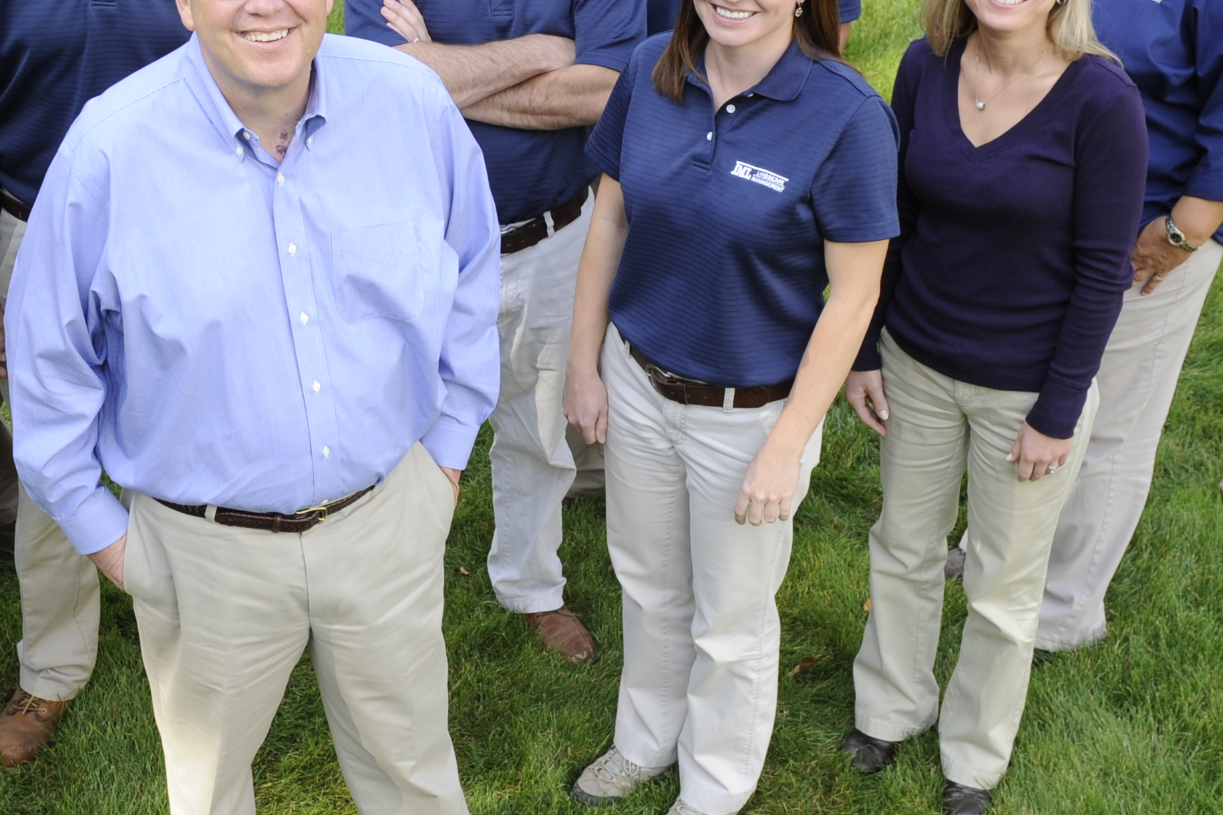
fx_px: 2446
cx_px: 293
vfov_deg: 18.9
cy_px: 314
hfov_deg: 27.6
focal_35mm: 72
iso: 400
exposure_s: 1/250
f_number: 5.6
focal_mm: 31
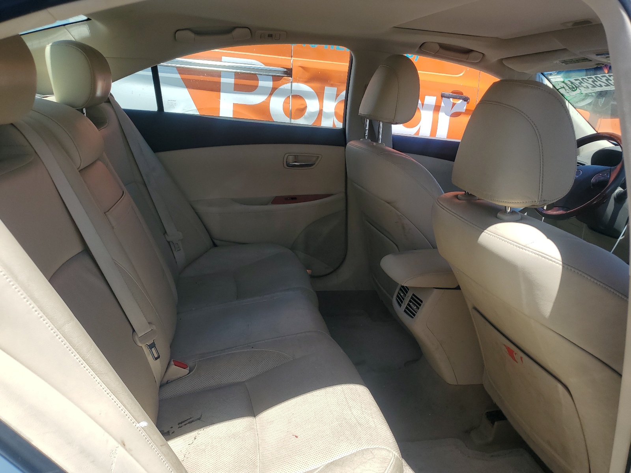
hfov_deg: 67.3
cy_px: 236
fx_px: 474
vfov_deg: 53.1
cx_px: 316
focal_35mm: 26
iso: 50
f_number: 1.5
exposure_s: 1/1667
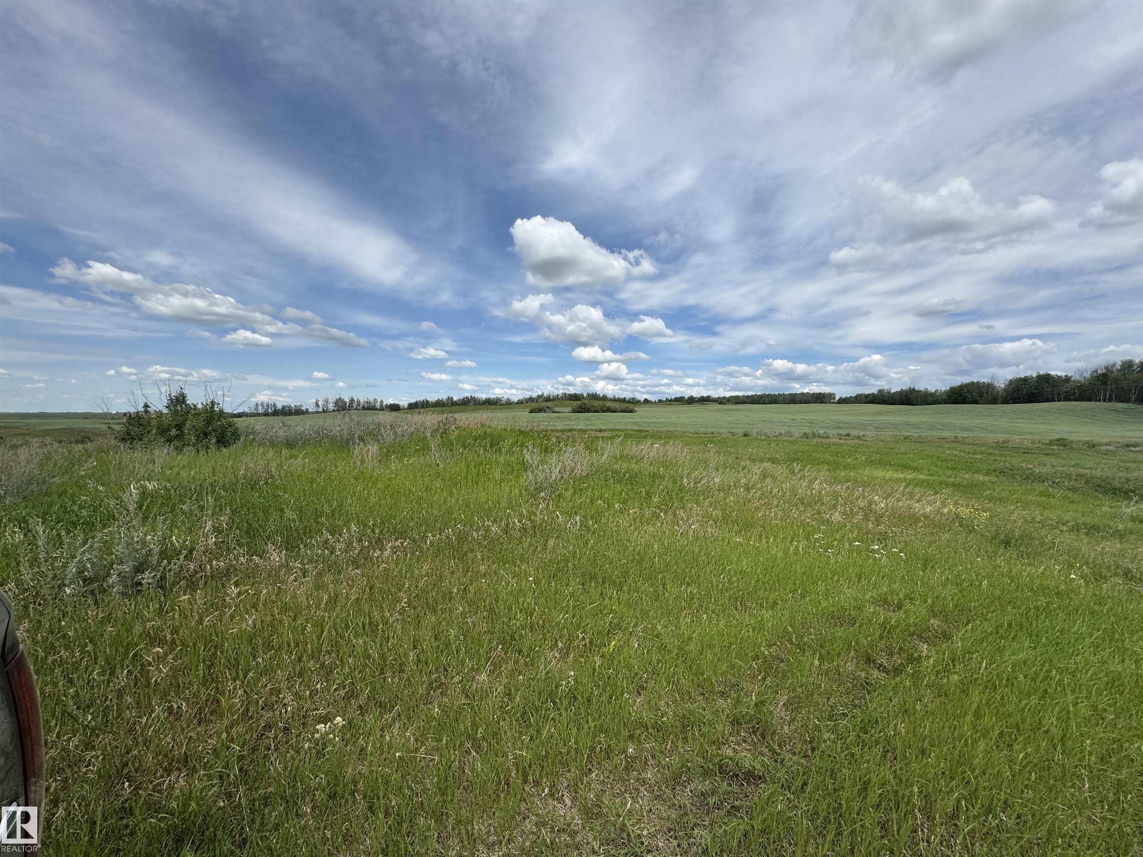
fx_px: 462
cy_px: 428
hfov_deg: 102.1
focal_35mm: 14
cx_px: 572
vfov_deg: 85.7
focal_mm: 2.22
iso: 50
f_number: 2.2
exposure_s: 1/2985
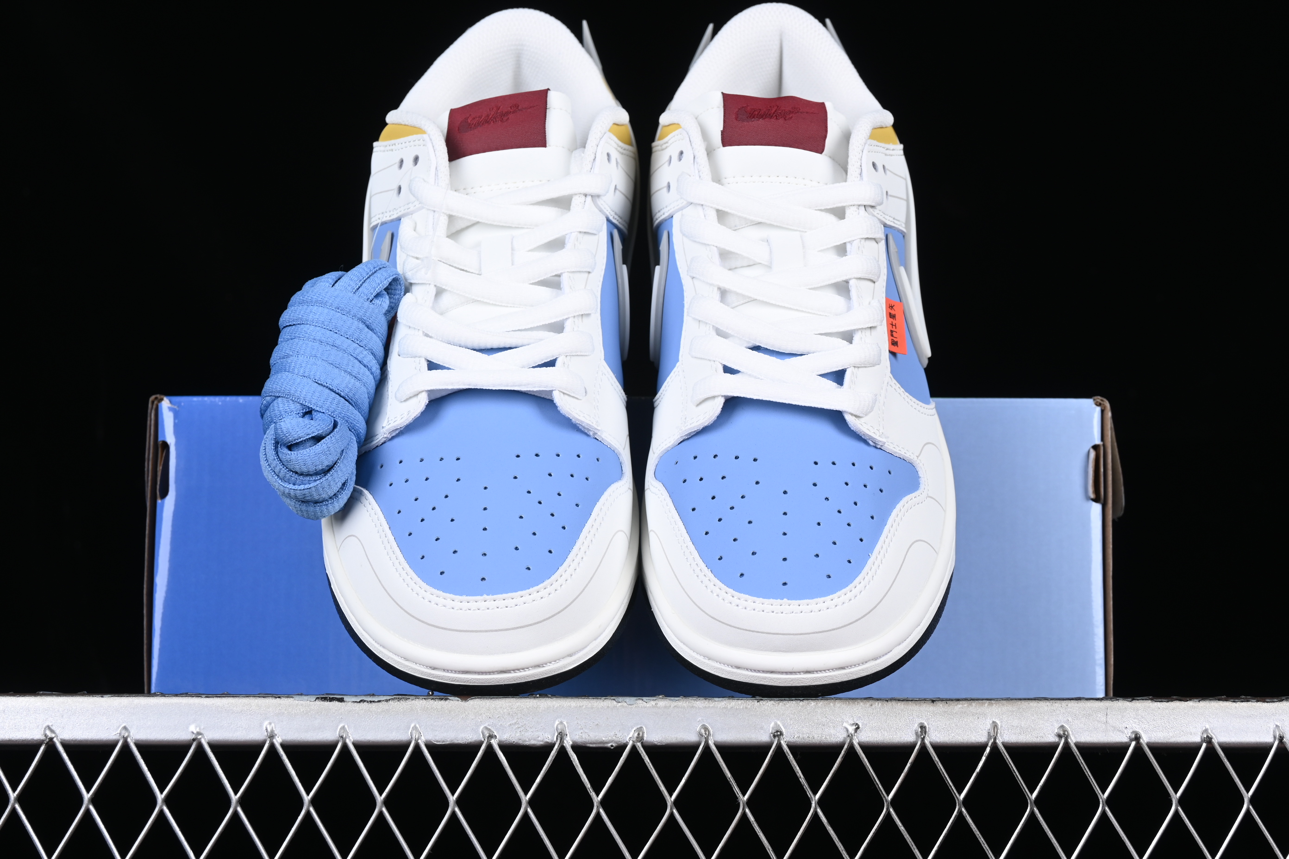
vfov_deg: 18.2
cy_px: 430
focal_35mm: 75
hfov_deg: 27.0
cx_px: 644
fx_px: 2685
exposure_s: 1/80
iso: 160
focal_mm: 50
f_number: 8
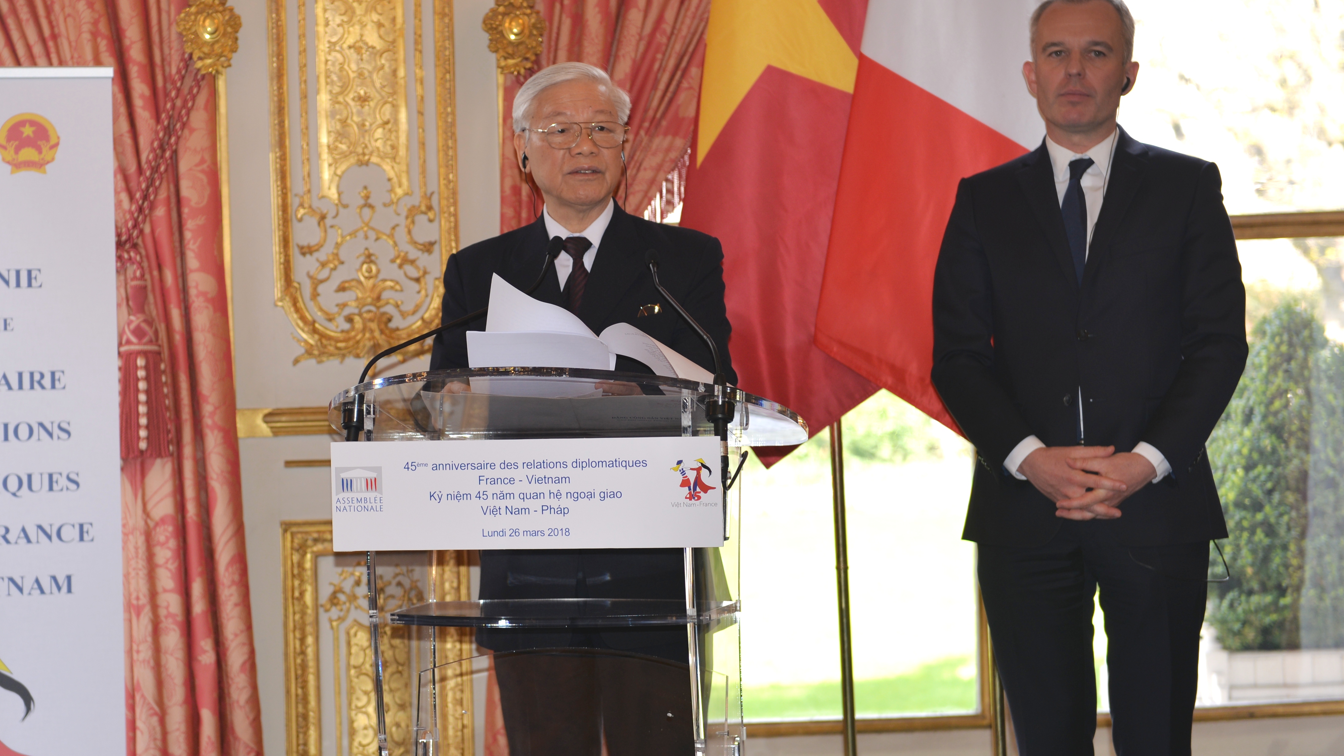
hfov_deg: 23.8
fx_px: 3172
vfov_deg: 13.6
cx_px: 472
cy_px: 323
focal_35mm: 89
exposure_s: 1/200
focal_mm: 60
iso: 180
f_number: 3.5
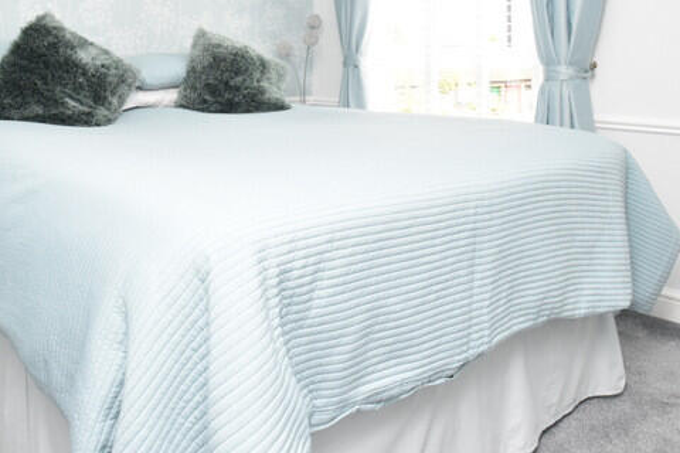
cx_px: 317
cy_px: 30
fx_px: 604
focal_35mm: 32
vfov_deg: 37.9
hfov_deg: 58.7
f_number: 10
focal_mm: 10
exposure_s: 1/60
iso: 900
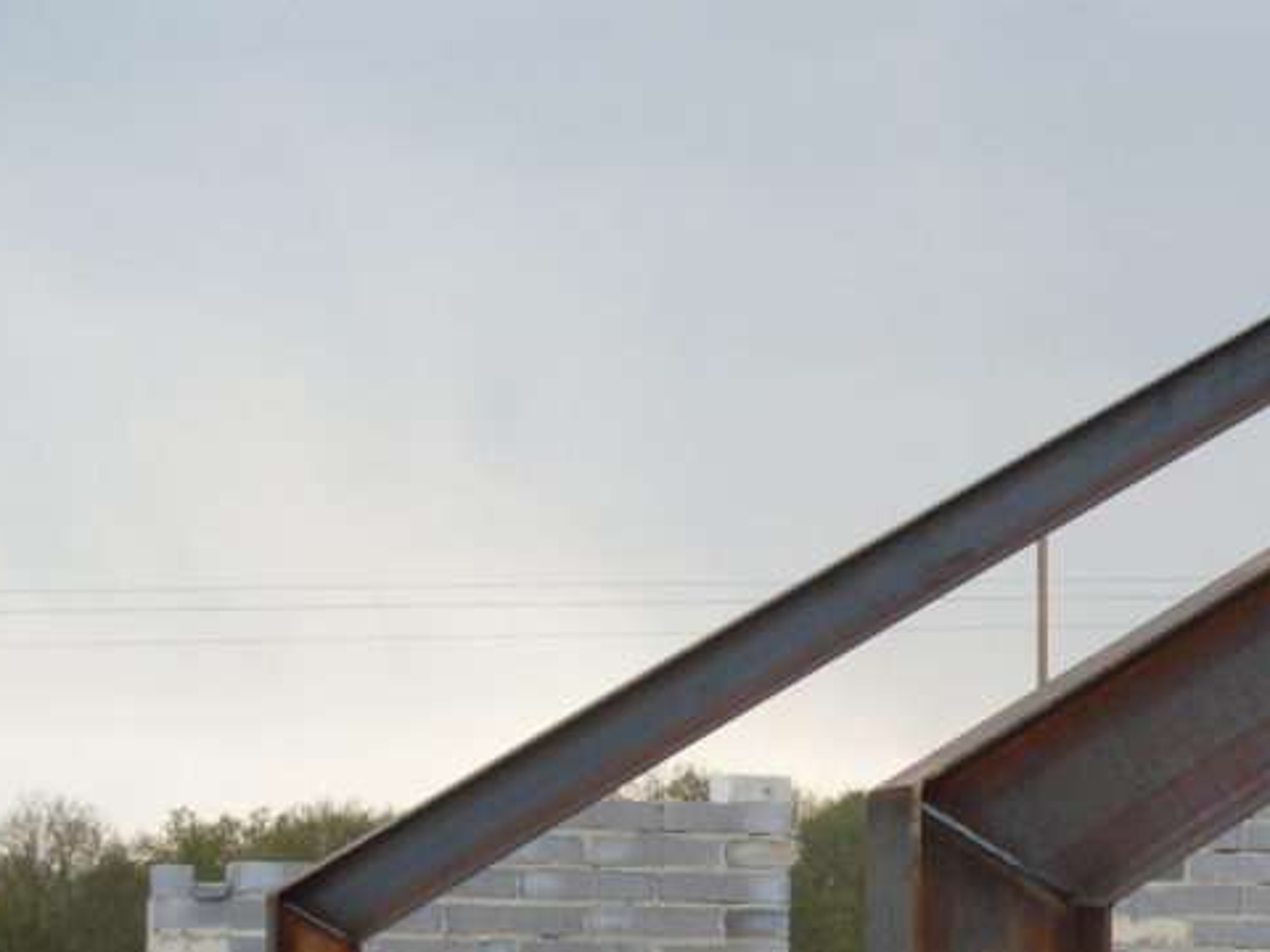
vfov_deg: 17.7
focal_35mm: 81
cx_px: 1236
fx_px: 2972
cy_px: 1013
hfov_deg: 23.2
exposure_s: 1/350
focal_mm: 6.3
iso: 80
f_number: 2.8
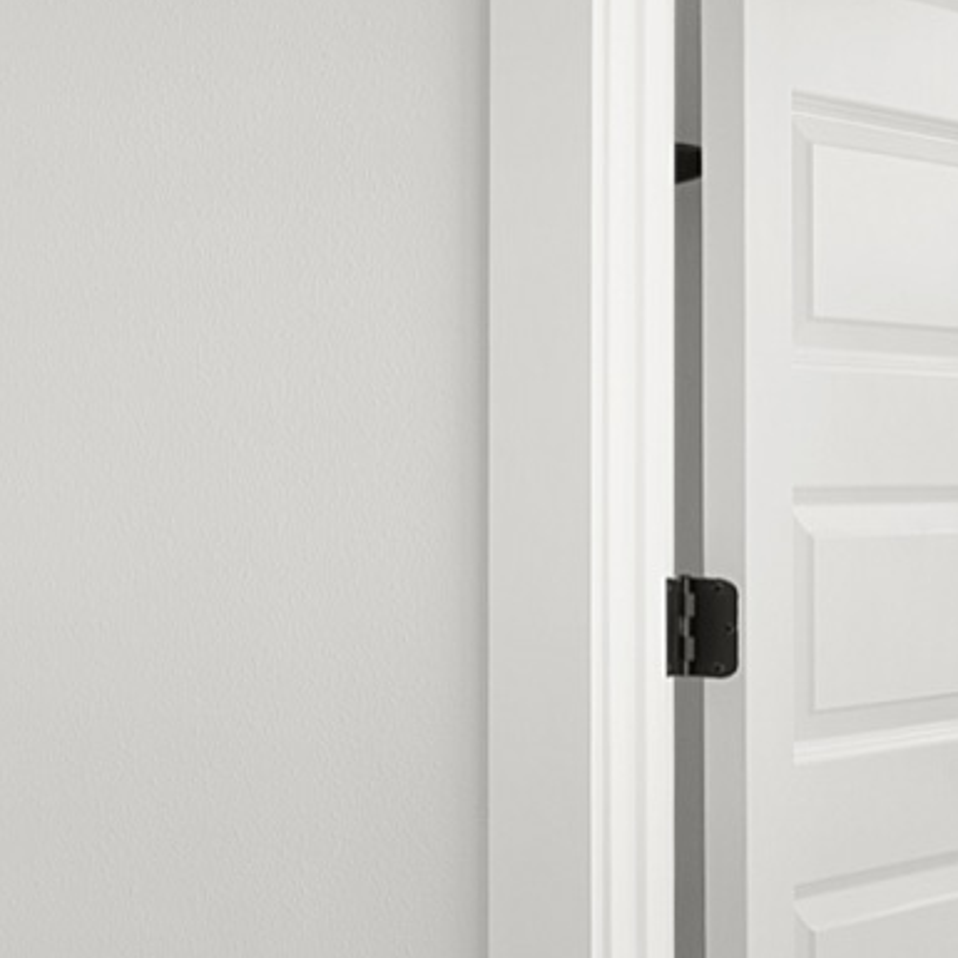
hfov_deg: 15.3
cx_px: -1000
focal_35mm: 90
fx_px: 2818
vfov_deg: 19.3
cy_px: 422
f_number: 10
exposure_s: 1/5
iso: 100
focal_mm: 17
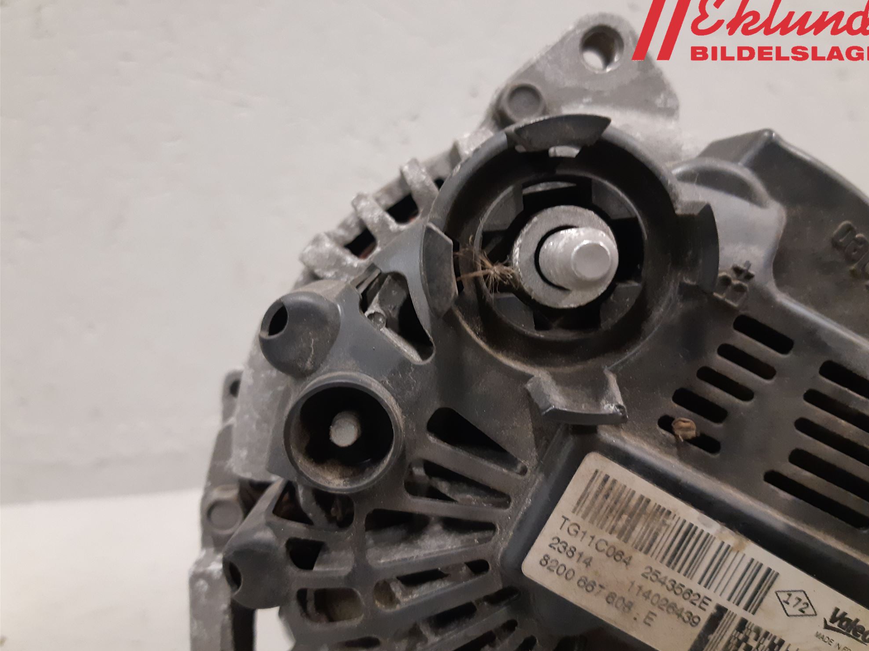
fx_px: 678
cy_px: 324
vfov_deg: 51.4
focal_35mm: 27
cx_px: 451
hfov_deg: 65.3
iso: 250
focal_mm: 3.93
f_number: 1.7
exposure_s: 1/50
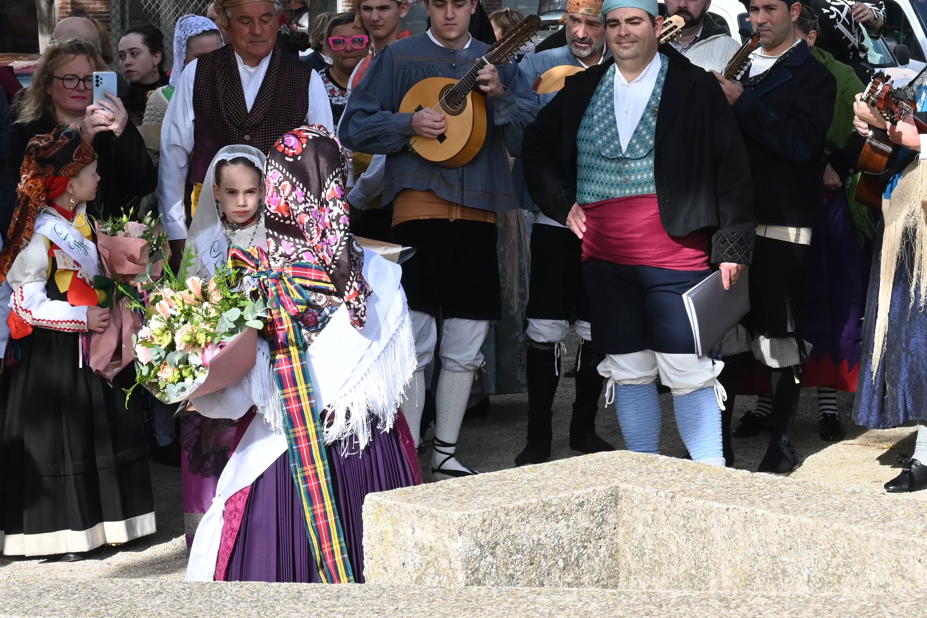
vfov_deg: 13.7
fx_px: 2570
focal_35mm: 100
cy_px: 198
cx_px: 661
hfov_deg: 20.3
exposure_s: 1/400
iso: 400
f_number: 10
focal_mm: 41
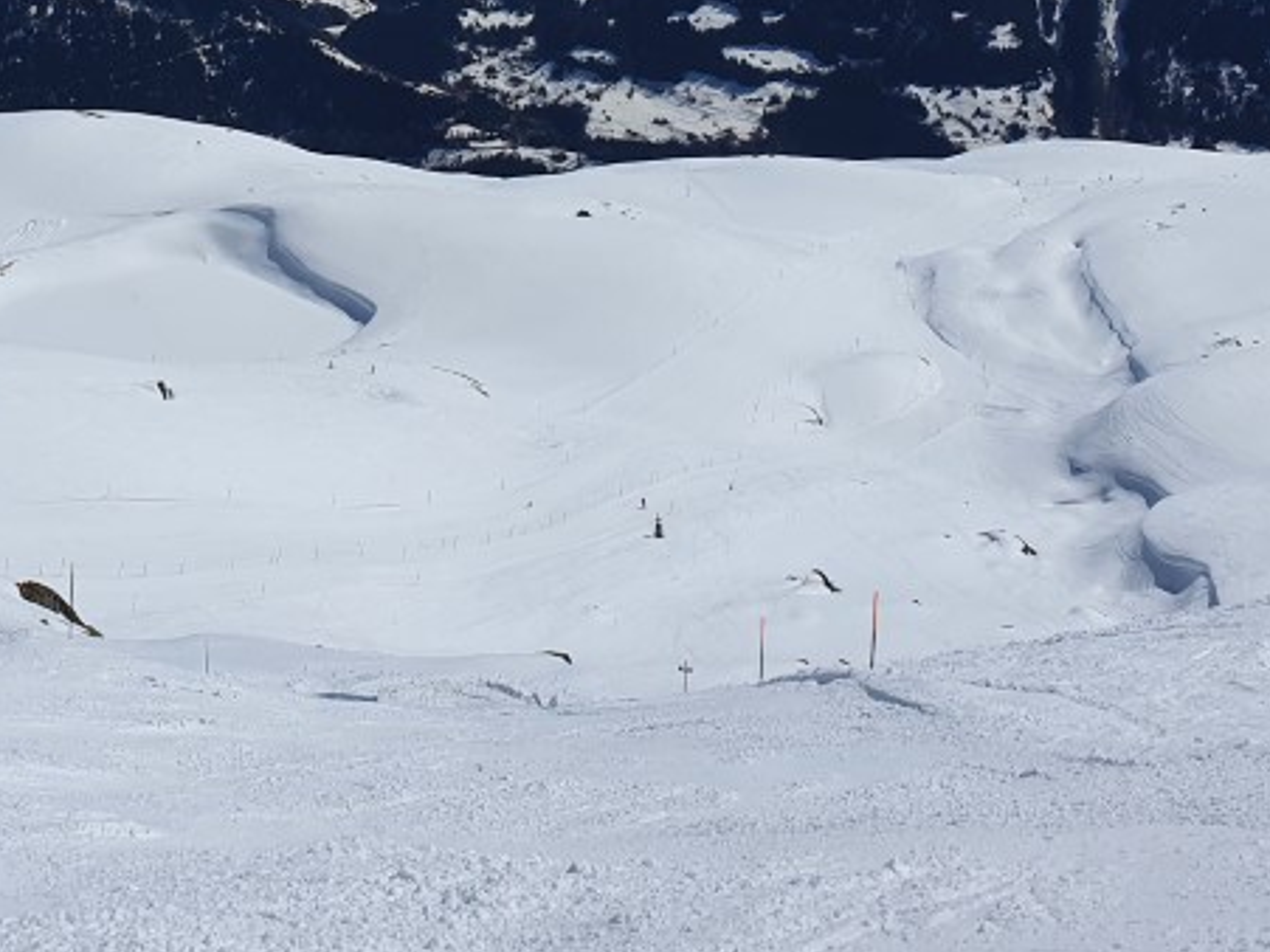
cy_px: -118
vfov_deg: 23.2
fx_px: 2164
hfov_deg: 32.3
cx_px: 377
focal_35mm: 59
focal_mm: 4.32
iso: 50
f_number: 2.4
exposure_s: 1/7328
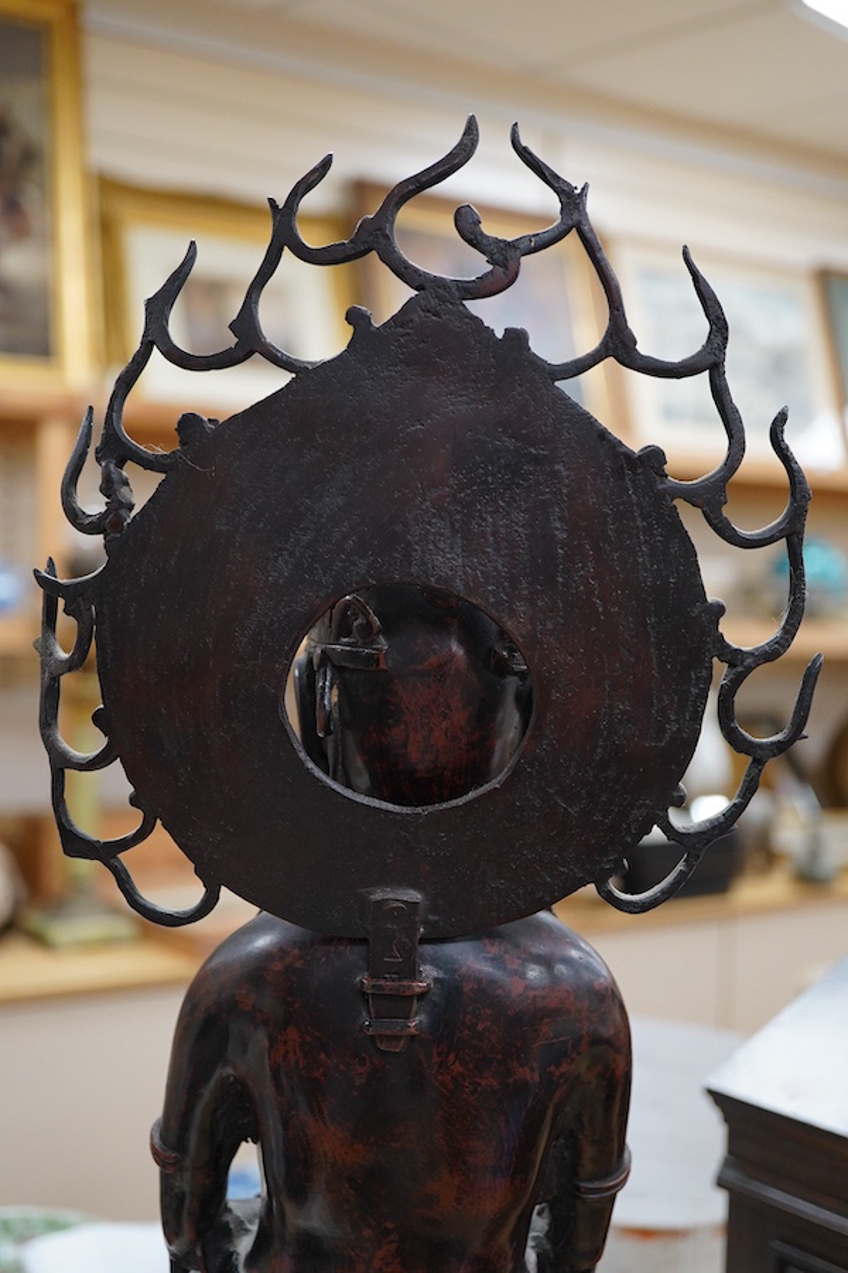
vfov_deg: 43.6
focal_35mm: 45
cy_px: 636
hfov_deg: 29.9
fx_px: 1590
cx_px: 424
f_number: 3.5
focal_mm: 30
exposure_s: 1/125
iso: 1250
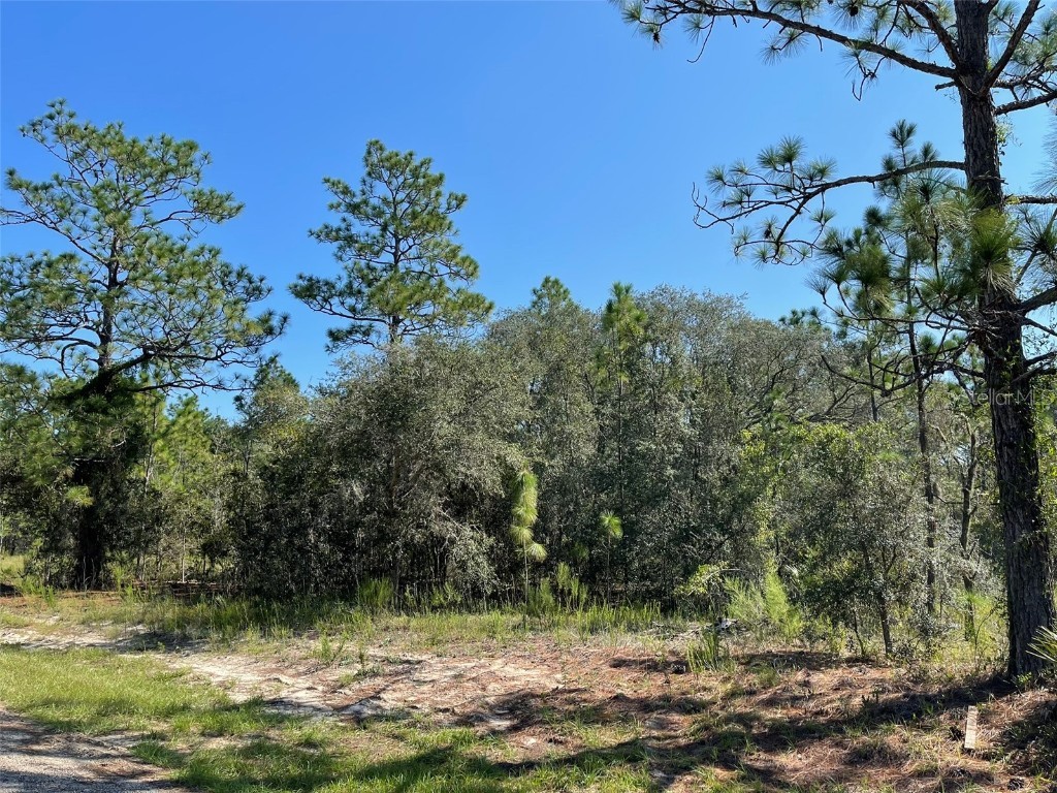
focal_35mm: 25
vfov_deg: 54.9
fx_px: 763
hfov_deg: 69.4
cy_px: 396
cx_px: 528
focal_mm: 5.1
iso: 32
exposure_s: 1/2288
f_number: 1.6
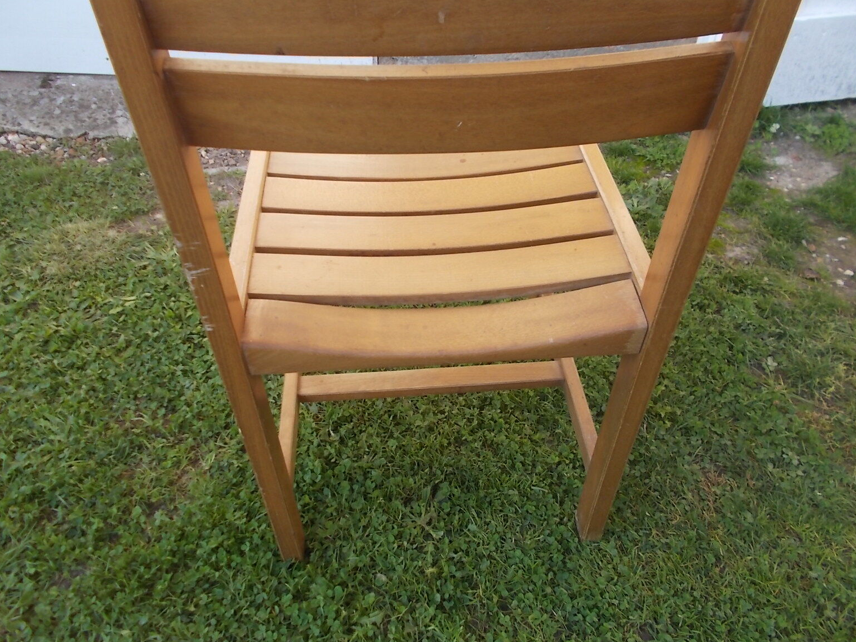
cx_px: 436
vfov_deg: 51.4
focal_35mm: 27
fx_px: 668
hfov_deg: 65.3
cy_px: 325
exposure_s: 1/125
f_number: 3.2
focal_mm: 4.6
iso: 80
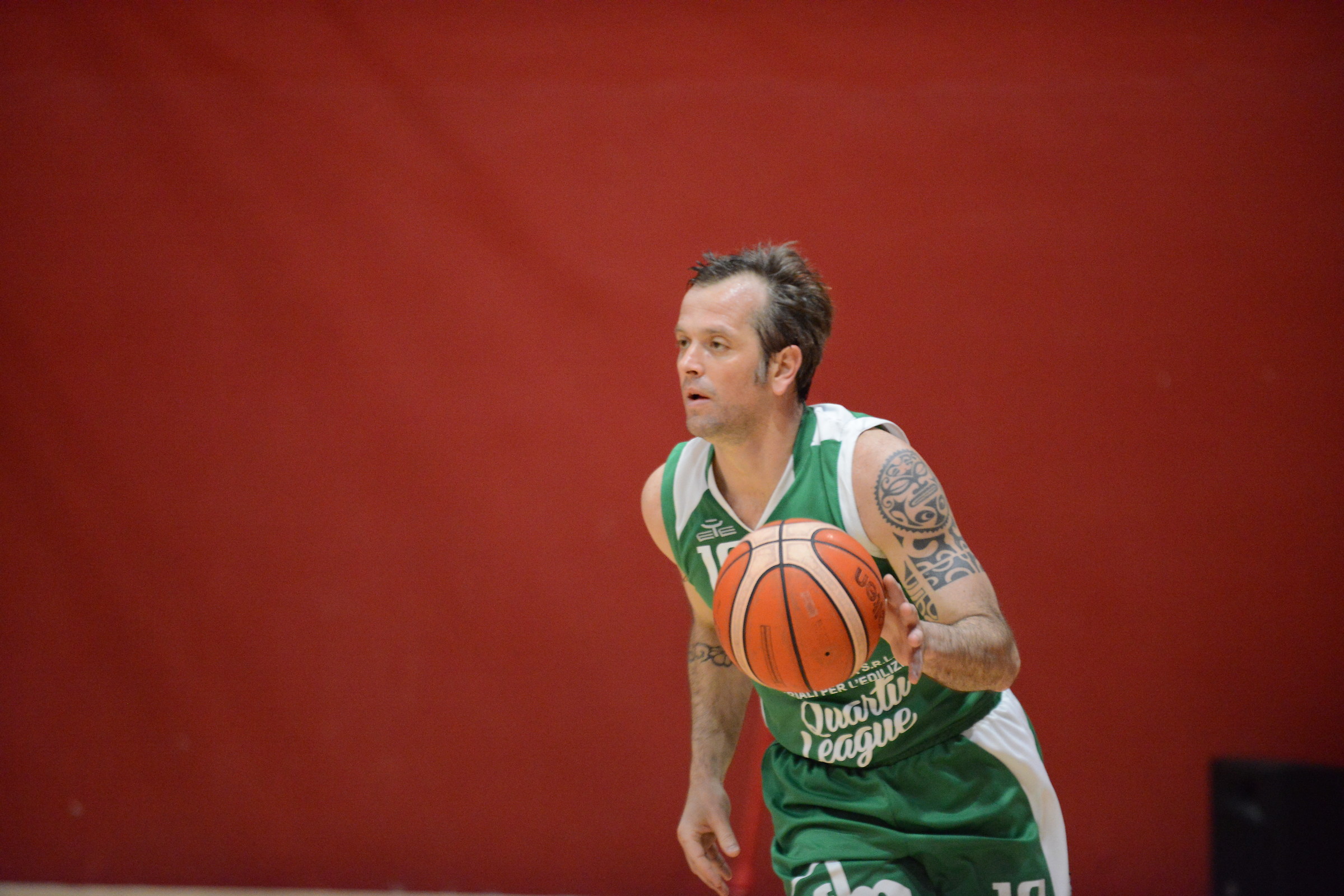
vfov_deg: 6.9
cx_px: 672
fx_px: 7468
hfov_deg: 10.3
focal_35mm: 200
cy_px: 448
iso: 6400
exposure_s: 1/800
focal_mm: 200
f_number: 2.8
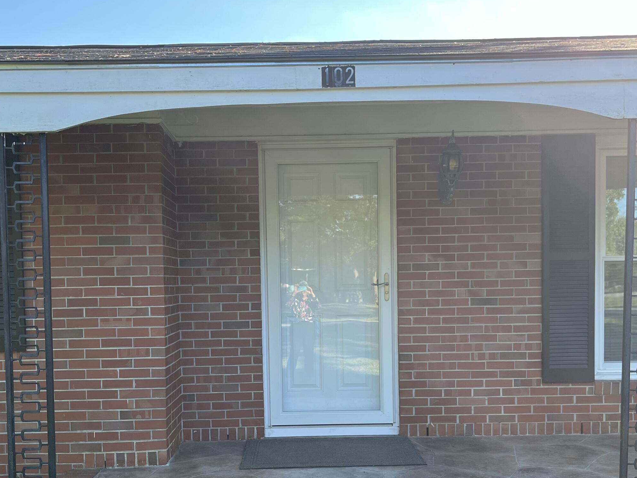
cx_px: 301
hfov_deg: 47.8
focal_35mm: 39
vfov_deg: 36.4
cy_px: 319
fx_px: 718
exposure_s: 1/467
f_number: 1.6
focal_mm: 5.1
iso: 50
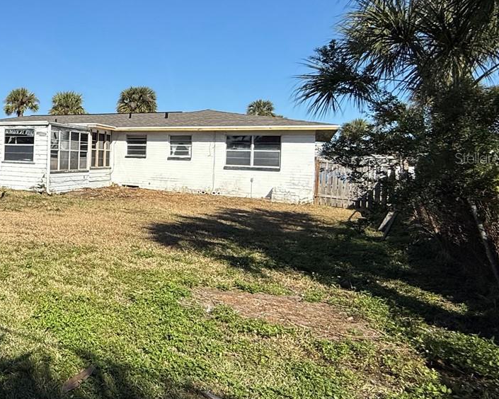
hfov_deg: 44.3
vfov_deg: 46.8
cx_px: -45
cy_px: 158
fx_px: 458
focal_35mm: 31
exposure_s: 1/3460
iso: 50
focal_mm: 2.22
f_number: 2.2
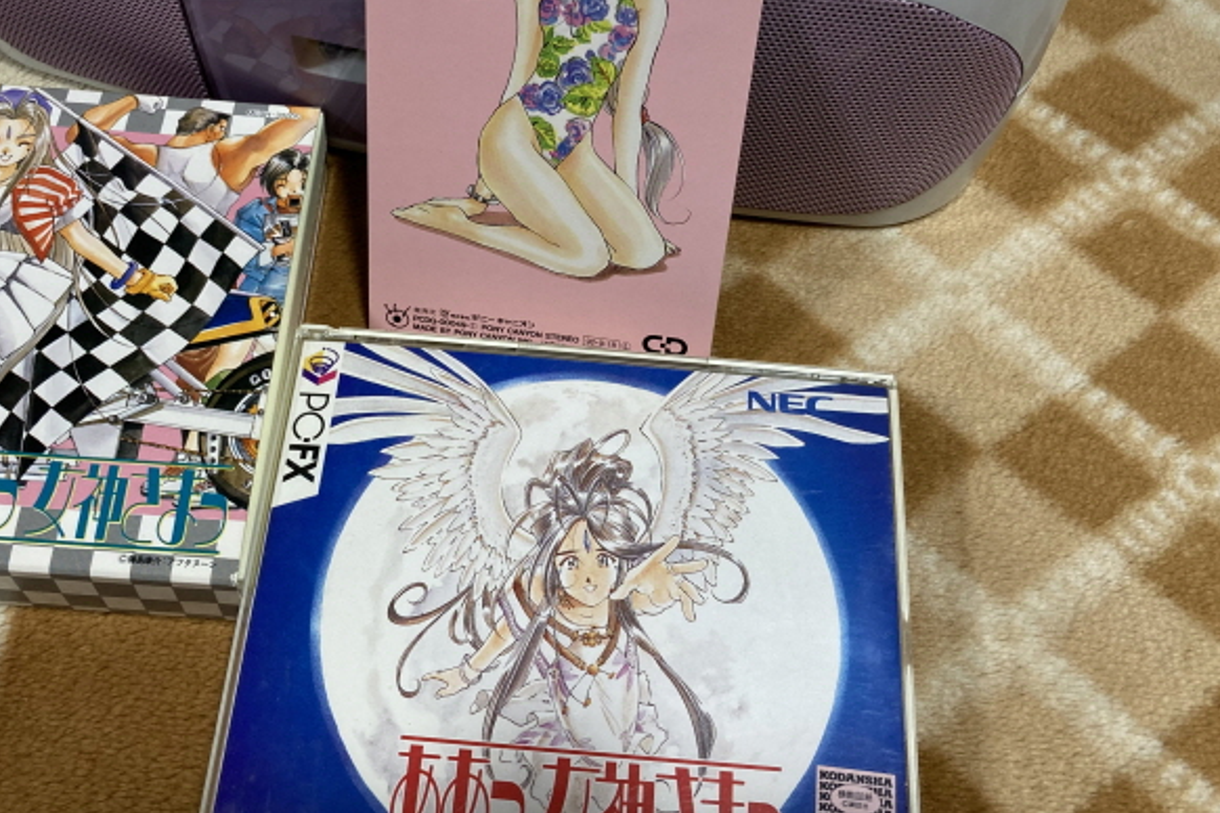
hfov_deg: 48.4
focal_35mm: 40
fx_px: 1355
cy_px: 274
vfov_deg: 33.1
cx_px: 553
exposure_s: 1/50
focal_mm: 3.99
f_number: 1.8
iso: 64
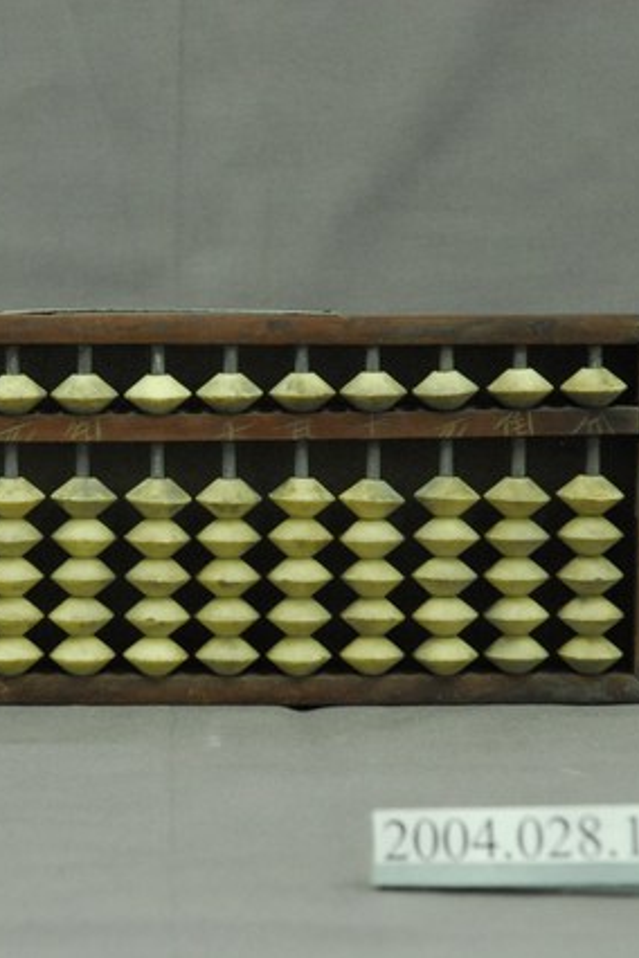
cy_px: 479
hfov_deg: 8.7
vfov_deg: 13.0
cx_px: 166
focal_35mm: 158
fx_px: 4206
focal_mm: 70
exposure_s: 1/8
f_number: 8
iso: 1000
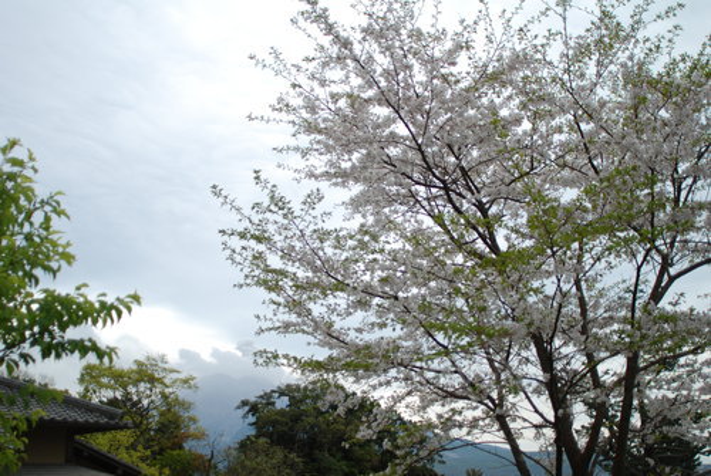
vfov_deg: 37.0
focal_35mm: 36
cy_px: 238
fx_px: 712
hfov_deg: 53.1
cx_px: 356
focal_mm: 24
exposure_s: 1/1000
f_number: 1.8
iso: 160
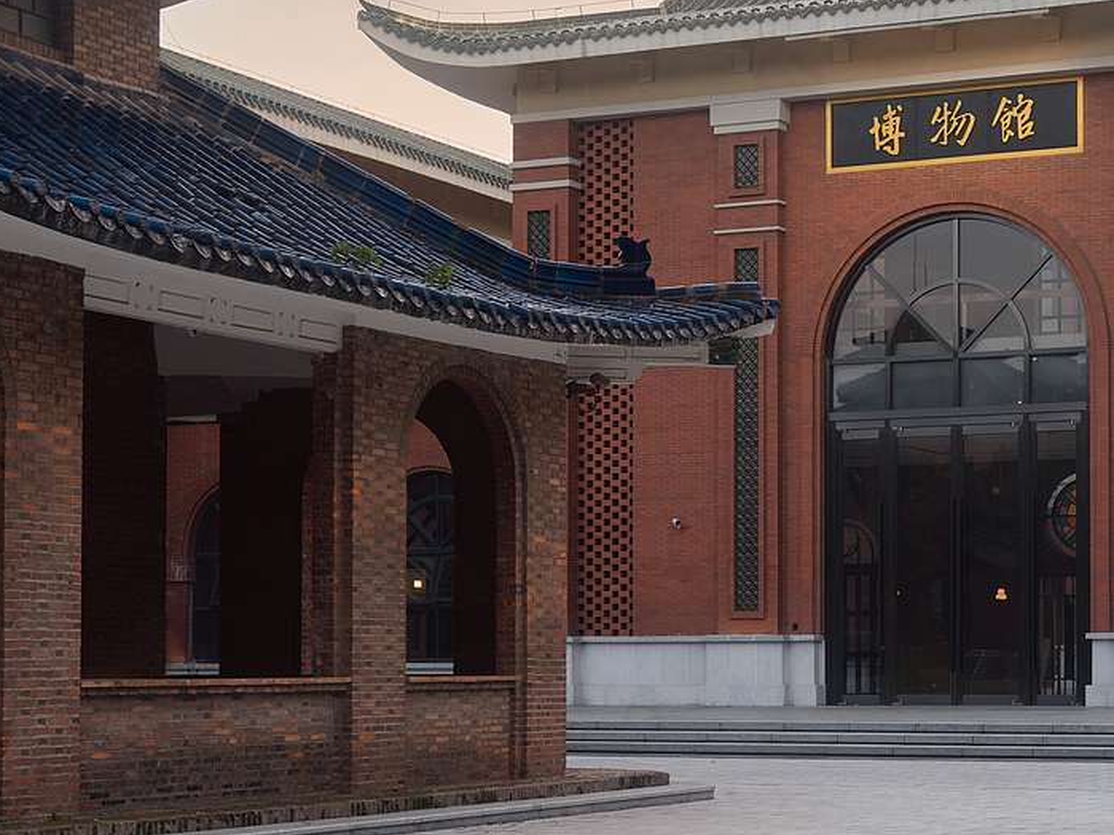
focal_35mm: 74
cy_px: 190
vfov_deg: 19.7
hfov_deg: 26.2
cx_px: 732
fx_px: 2381
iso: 64
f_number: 8
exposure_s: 1/60
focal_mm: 42
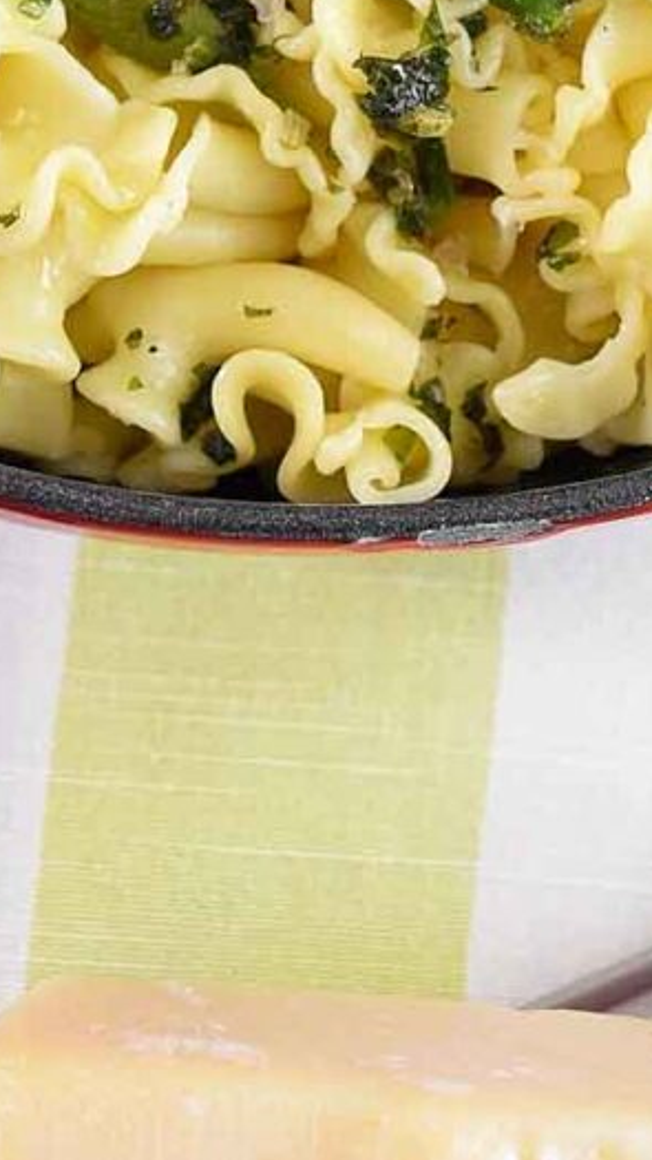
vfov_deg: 20.3
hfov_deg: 13.1
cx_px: 361
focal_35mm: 92
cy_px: -521
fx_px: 2830
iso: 1600
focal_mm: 20
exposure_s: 1/40
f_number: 3.5
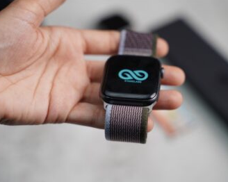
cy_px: 91
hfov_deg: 22.2
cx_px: 108
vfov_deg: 17.8
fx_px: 580
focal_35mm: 86
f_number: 4
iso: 400
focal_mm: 75
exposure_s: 1/80
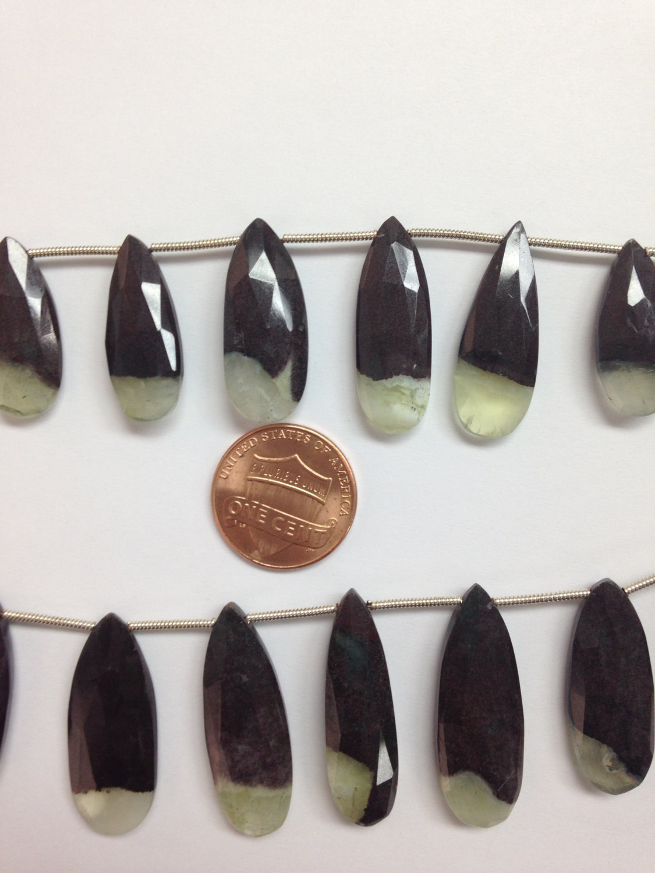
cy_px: 436
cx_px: 328
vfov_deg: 55.4
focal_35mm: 33
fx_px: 833
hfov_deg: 42.9
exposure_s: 1/40
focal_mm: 4.12
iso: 64
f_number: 2.4
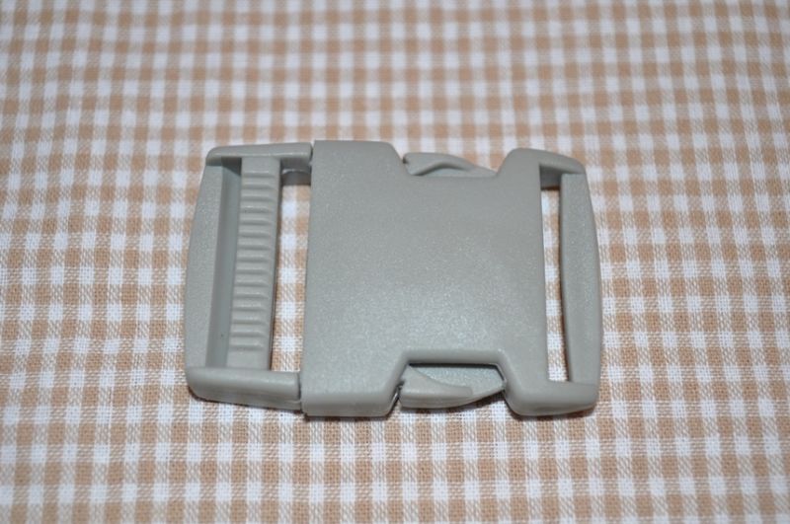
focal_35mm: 52
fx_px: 1150
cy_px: 262
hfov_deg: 37.9
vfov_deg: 25.7
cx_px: 395
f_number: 5
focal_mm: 35
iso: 200
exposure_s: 1/60
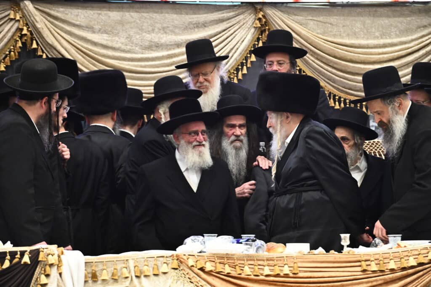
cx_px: 216
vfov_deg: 6.9
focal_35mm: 200
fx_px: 2394
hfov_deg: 10.3
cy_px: 144
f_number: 8
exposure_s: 1/125
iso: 2000
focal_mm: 200
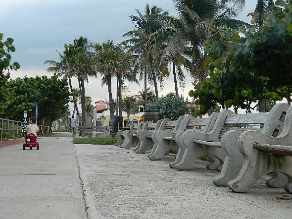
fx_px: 430
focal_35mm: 51
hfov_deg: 37.5
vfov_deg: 28.5
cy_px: 105
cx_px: 156
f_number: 3.6
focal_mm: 8.4
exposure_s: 1/100
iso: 80
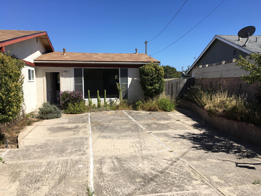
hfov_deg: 61.7
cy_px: 98
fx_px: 219
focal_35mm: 29
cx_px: 130
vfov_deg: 48.2
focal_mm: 4.15
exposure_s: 1/1923
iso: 25
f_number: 2.2
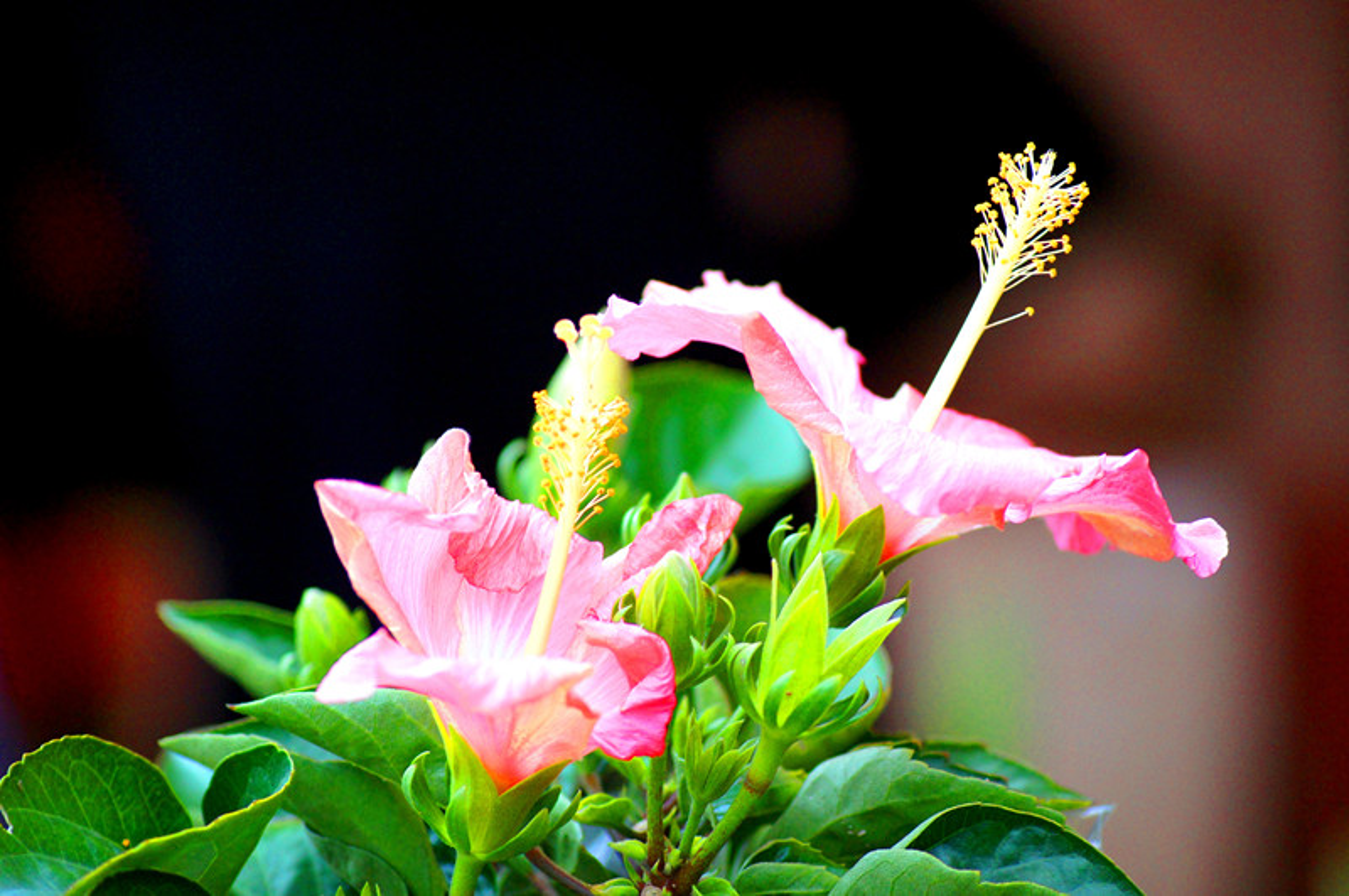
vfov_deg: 6.8
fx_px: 7577
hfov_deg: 10.2
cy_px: 448
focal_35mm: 202
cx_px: 674
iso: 1250
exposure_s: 1/200
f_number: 4.5
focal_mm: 135
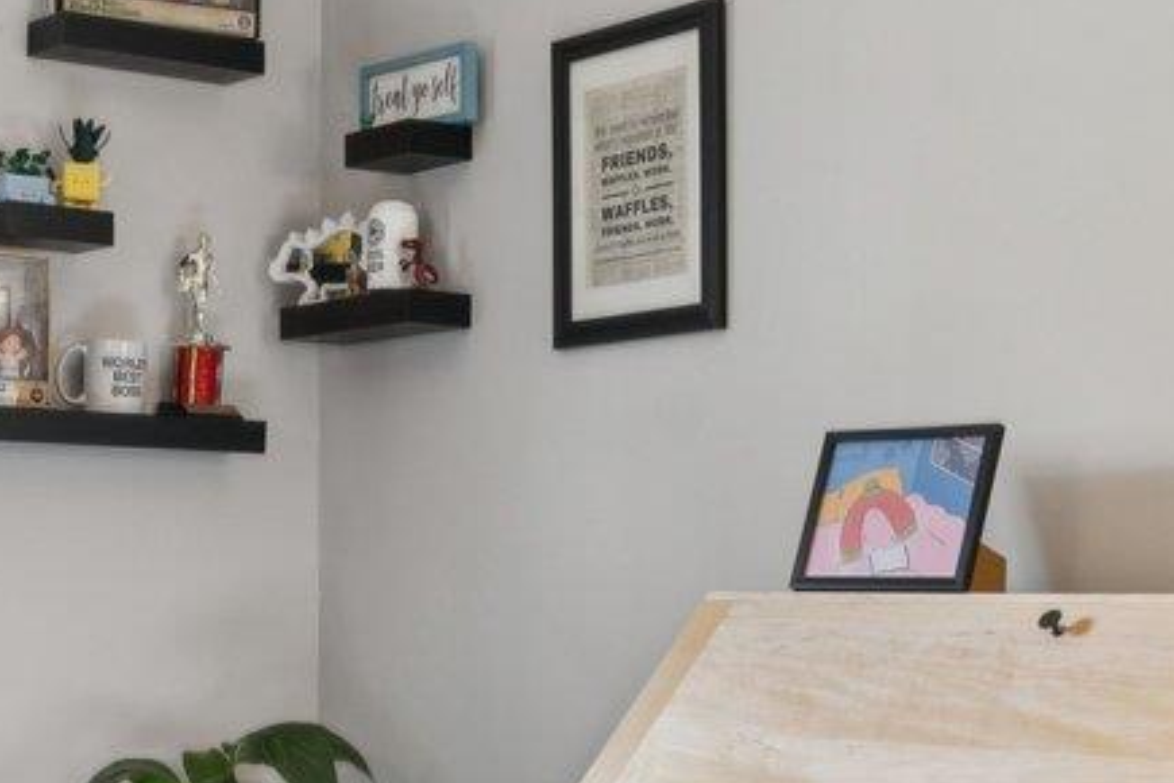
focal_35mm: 80
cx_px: 499
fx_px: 2609
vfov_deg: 17.0
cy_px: 576
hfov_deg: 25.3
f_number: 8
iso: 320
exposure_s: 1/10
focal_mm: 17
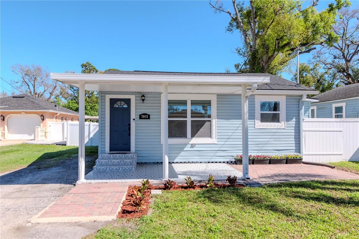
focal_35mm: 24
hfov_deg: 73.8
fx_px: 239
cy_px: 120
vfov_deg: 53.1
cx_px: 180
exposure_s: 1/2000
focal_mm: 16
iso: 800
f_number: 9
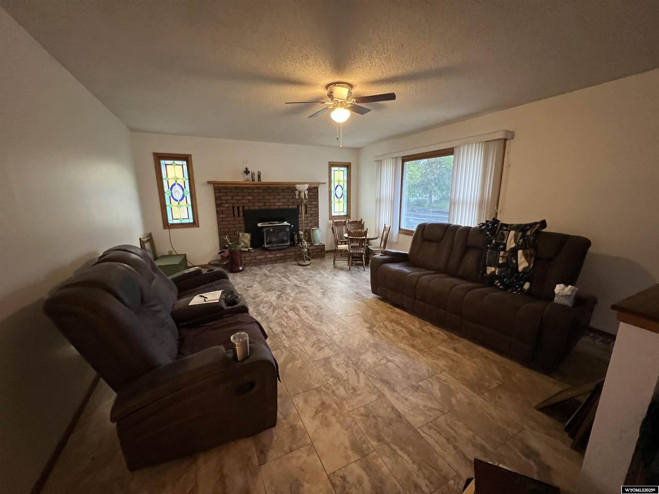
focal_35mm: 13
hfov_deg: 106.2
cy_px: 247
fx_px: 247
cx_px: 330
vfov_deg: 89.9
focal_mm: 1.57
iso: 1000
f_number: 1.8
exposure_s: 1/60
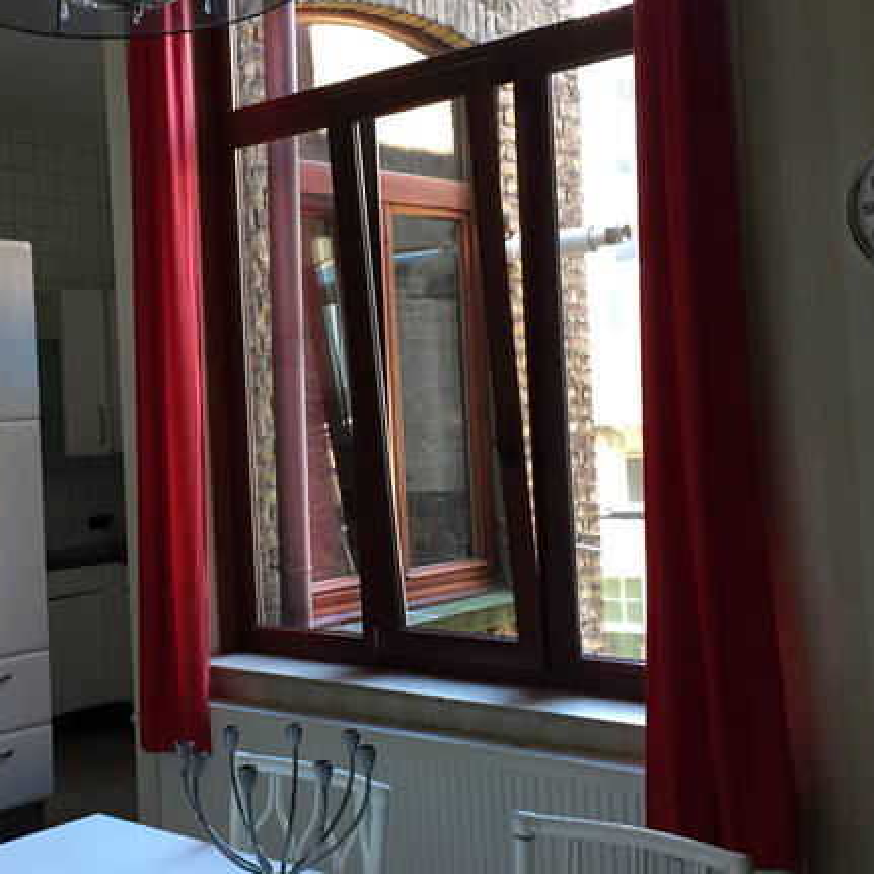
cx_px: 266
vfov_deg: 36.0
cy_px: 387
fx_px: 1343
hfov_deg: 35.6
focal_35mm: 47
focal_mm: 4.15
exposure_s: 1/33
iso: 125
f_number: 2.2
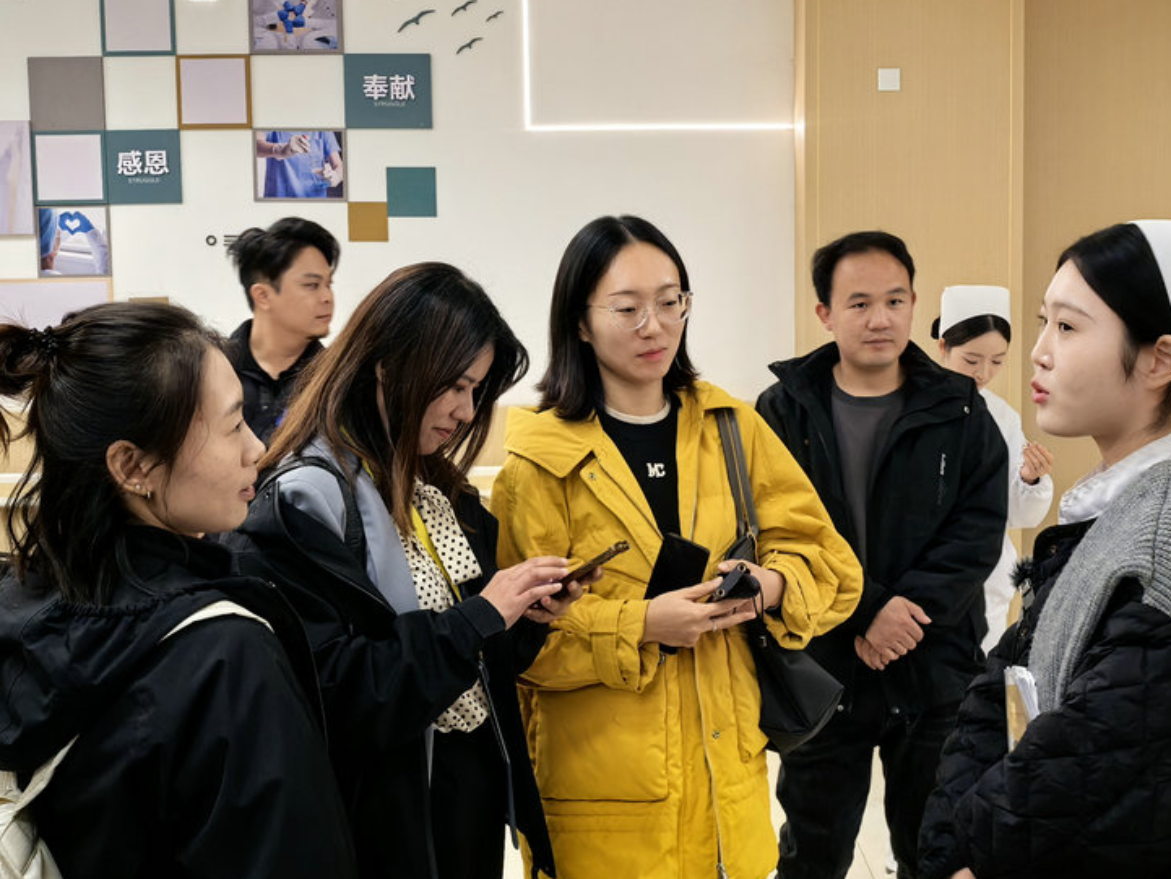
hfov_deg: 41.2
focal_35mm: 46
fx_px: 1556
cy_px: 405
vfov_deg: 31.5
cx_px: 661
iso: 320
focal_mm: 6.98
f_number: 4
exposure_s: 1/50
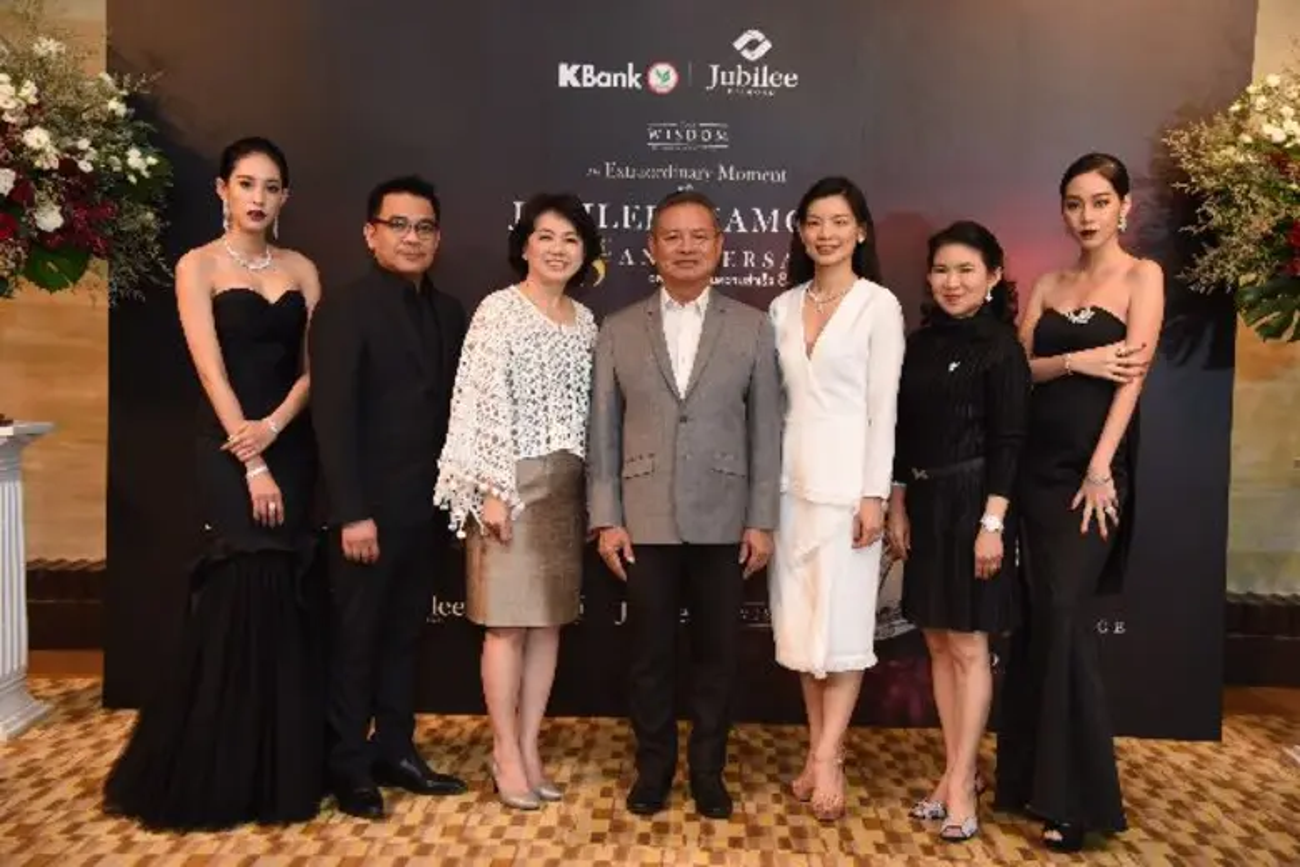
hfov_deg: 42.7
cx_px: 650
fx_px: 1661
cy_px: 434
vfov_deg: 29.2
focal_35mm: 46
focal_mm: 46
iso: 1600
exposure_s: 1/125
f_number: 4
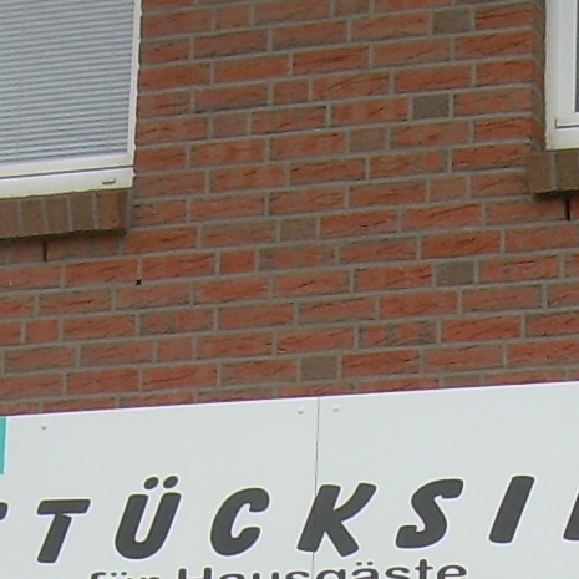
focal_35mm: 164
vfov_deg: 10.4
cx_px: 405
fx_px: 3103
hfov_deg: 10.6
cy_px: 751
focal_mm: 6.3
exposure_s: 1/193
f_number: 4.6
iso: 50
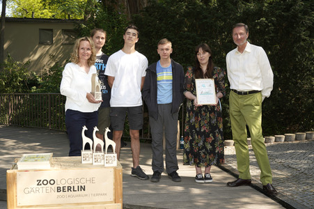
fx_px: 383
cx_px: 157
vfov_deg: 30.5
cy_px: 104
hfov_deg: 44.5
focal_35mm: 44
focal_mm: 44
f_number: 8
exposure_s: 1/100
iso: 125
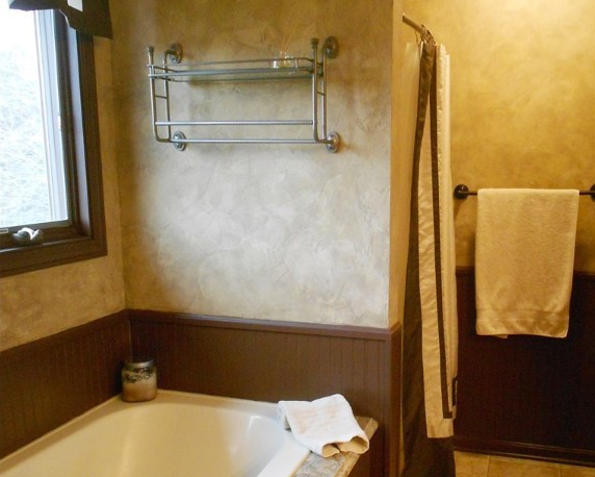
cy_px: 301
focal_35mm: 38
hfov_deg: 47.9
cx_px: 299
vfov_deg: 38.9
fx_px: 669
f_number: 3.4
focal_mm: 5.1
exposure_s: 1/25
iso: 400
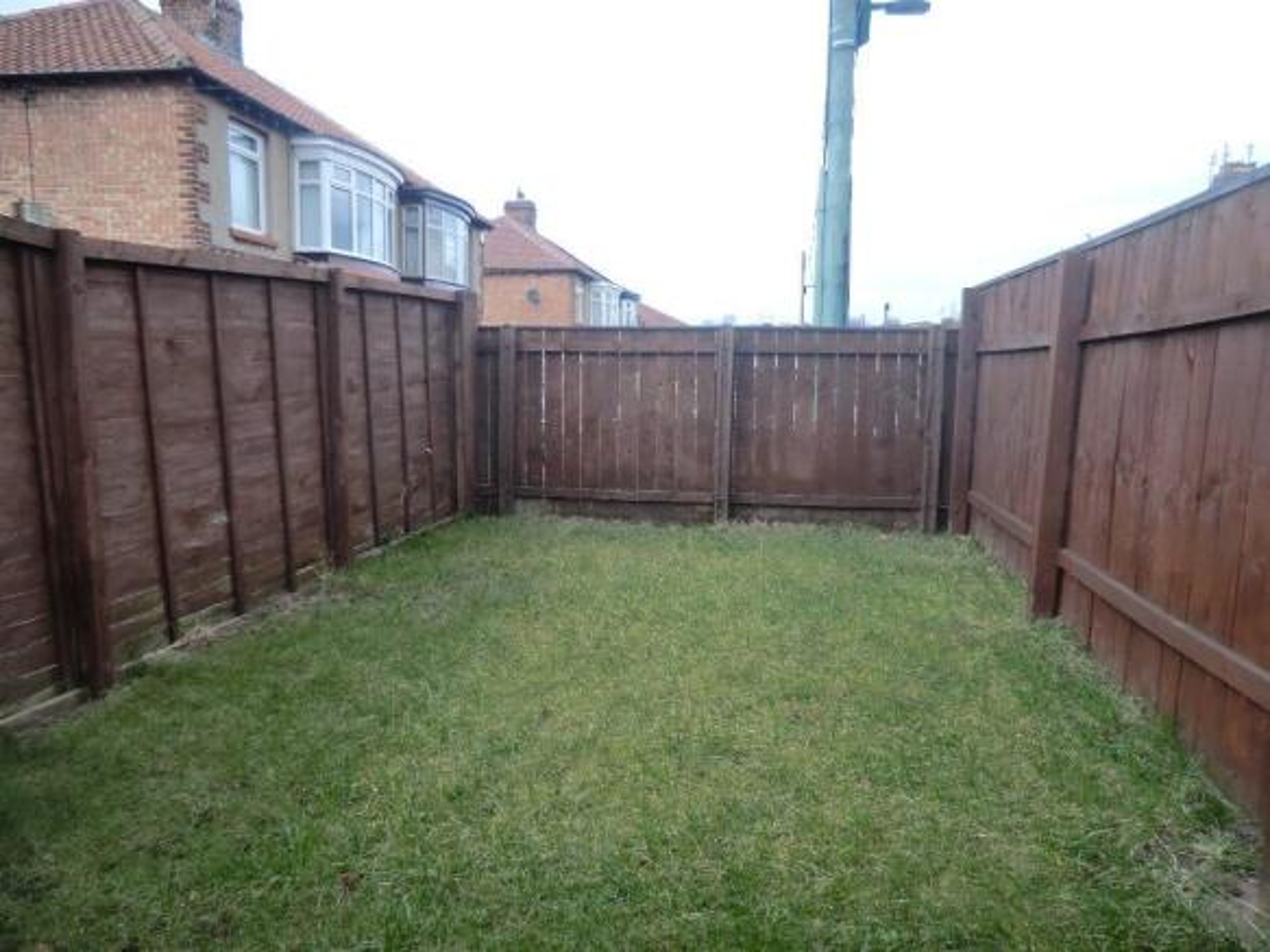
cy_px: 476
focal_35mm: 24
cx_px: 635
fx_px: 880
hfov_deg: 71.6
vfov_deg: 56.8
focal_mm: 4.3
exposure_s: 1/80
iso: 64
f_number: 3.2
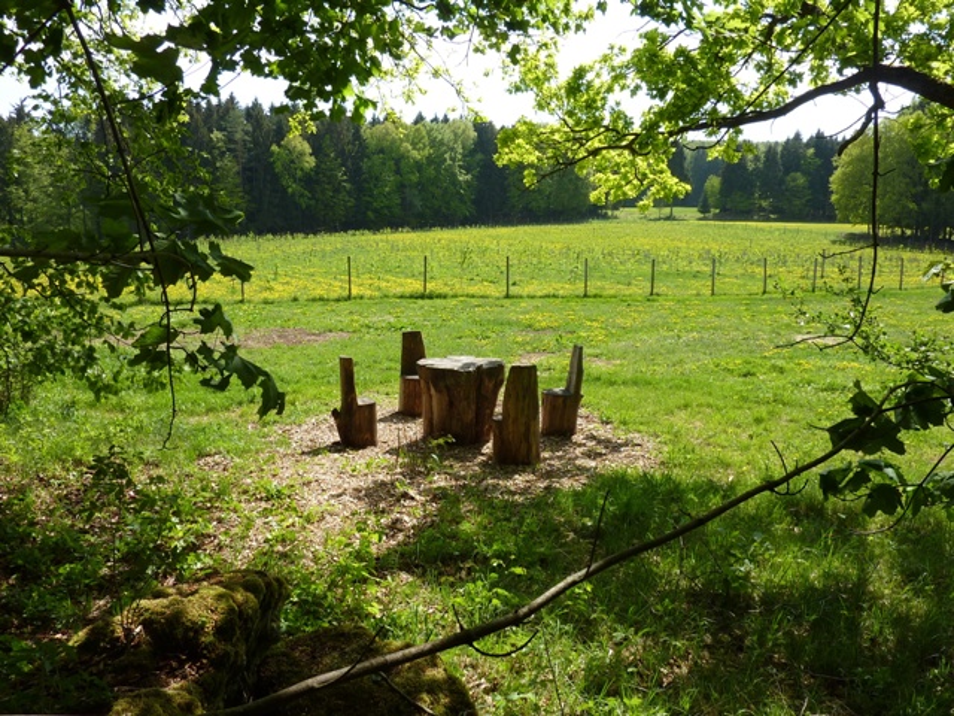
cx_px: 477
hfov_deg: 69.4
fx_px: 689
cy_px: 358
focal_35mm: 25
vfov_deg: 54.9
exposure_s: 1/320
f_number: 4
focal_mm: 4.1
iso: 80
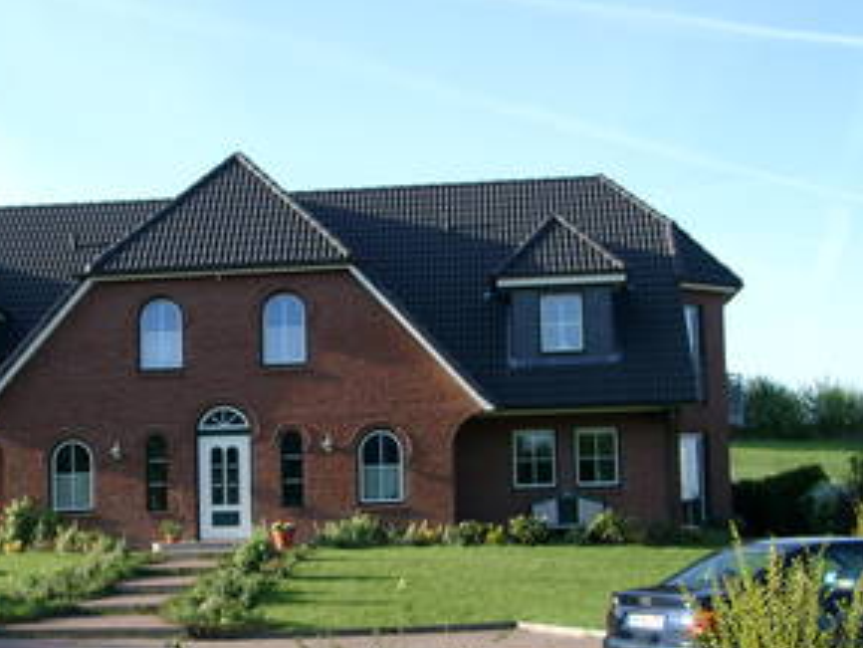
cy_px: 418
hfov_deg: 29.5
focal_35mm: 65
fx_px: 1621
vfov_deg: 22.5
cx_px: 269
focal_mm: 9.82
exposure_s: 1/252
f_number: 4
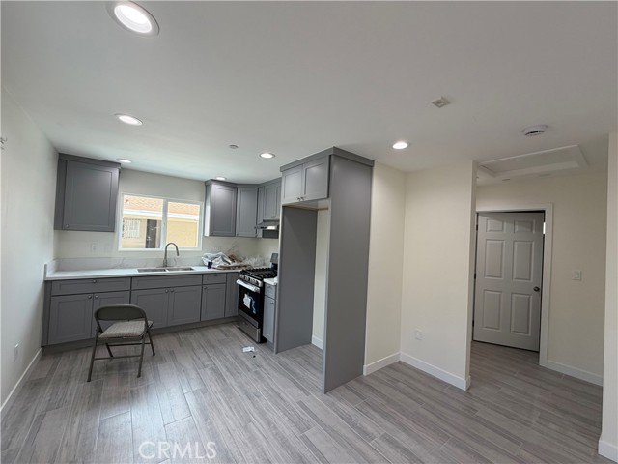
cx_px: 309
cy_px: 232
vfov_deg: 85.7
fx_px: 250
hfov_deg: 102.1
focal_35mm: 14
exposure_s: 1/120
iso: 80
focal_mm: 2.22
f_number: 2.2
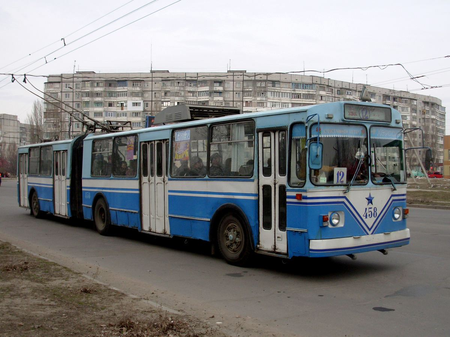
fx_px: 494
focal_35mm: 38
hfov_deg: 49.0
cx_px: 225
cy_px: 168
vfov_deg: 37.7
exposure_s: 1/664
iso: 50
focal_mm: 6.3
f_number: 2.9
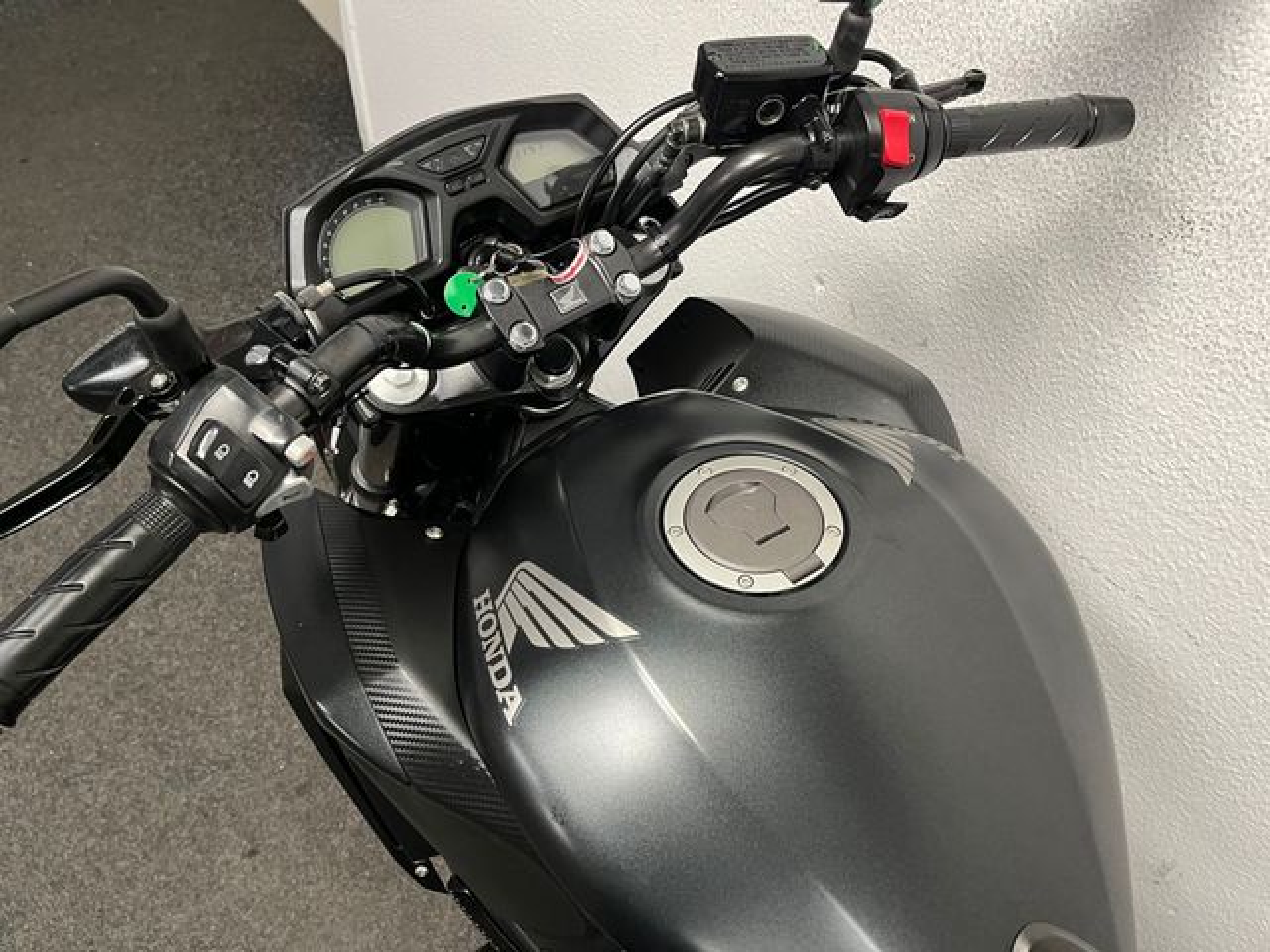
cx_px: 635
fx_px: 954
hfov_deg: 67.3
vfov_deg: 53.1
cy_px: 476
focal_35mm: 26
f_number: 1.6
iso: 160
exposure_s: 1/50
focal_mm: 5.1
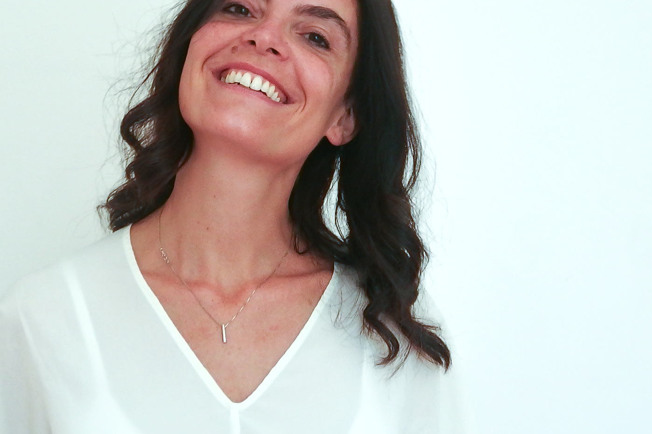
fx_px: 1847
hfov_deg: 20.0
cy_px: 188
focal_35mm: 102
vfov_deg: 13.4
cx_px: 310
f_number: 2.2
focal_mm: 10
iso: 200
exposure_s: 1/80
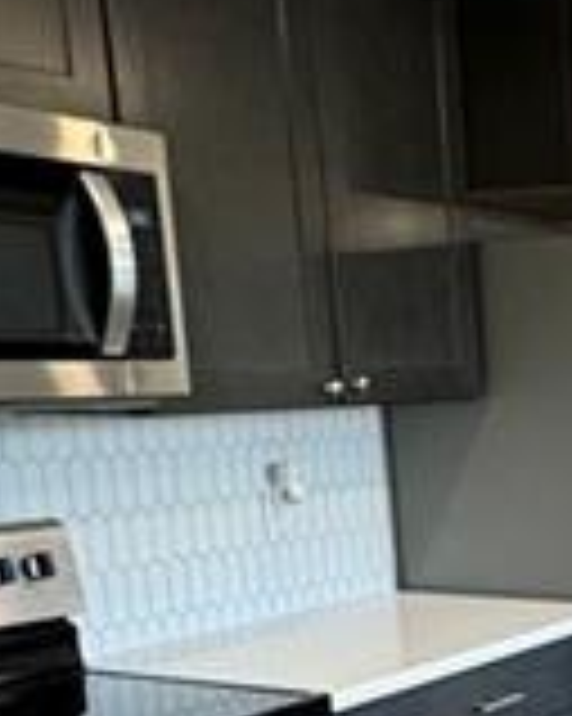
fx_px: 1398
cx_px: 901
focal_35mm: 66
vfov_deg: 27.7
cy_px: 648
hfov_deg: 19.6
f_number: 2.2
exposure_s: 1/60
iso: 200
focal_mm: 2.22
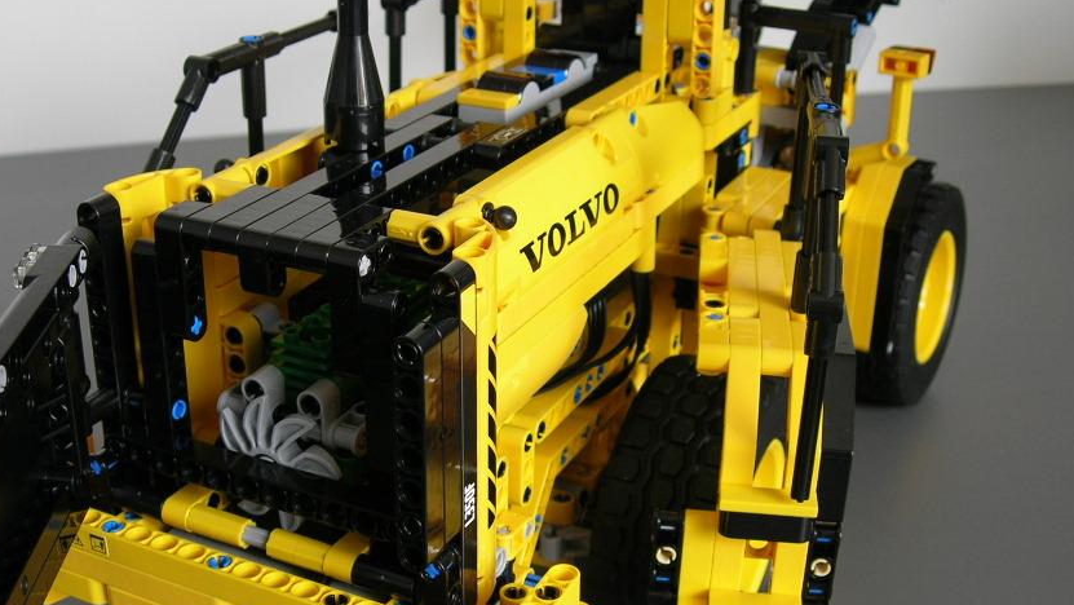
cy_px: 367
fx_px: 1453
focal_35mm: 51
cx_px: 483
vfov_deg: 23.5
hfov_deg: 40.5
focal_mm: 7.8
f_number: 2.8
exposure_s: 1/57.7
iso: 64
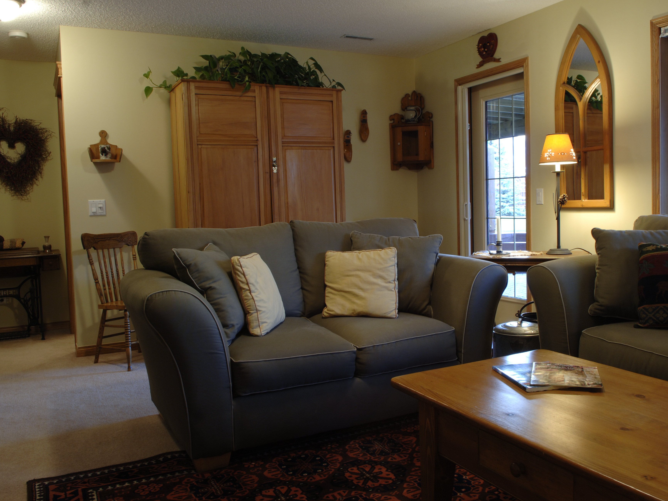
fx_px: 617
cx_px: 376
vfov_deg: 44.1
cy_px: 240
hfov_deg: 56.6
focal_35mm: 32
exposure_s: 1.5
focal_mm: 18
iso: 100
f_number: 8
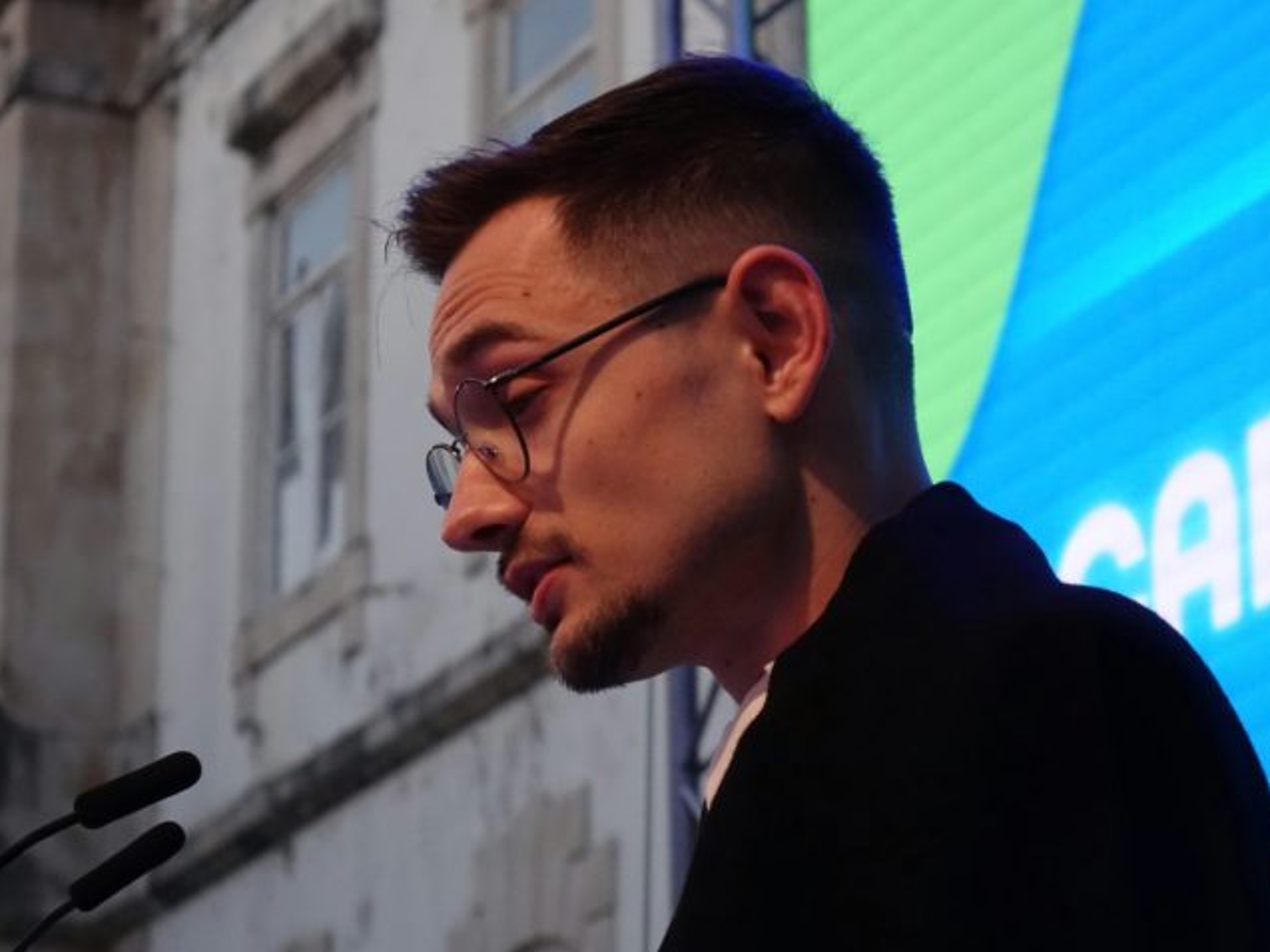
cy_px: 476
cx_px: 646
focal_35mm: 151
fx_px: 5541
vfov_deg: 9.8
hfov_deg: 13.1
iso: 2000
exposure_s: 1/1000
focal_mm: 51
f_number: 5.6
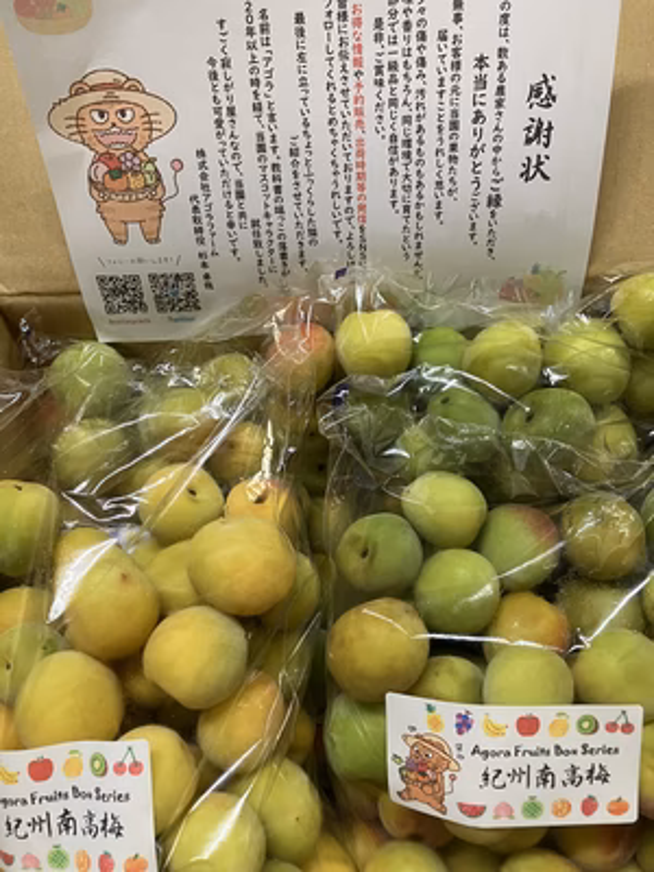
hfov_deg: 49.7
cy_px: 436
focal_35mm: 28
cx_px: 327
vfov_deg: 63.4
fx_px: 705
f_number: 1.8
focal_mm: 3.99
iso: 250
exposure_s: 1/33
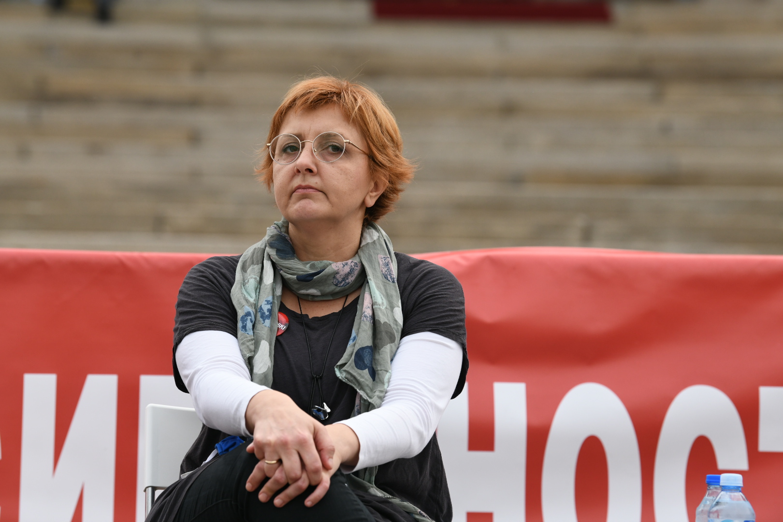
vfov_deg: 7.8
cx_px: 392
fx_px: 3806
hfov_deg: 11.7
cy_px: 261
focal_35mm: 175
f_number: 5.6
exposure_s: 1/200
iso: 800
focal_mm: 175
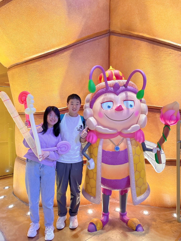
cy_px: 120
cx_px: 90
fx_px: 181
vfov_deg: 67.3
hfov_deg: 53.1
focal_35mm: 26
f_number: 1.6
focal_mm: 4.2
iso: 320
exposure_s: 1/49
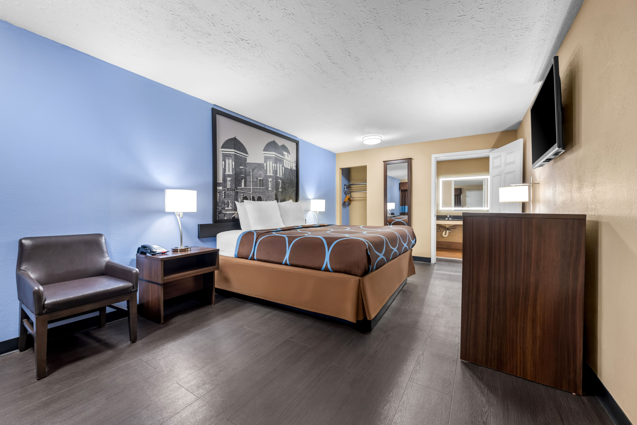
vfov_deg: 81.2
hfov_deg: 104.2
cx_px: 318
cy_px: 212
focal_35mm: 14
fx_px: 248
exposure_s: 4
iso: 125
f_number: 8
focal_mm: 14
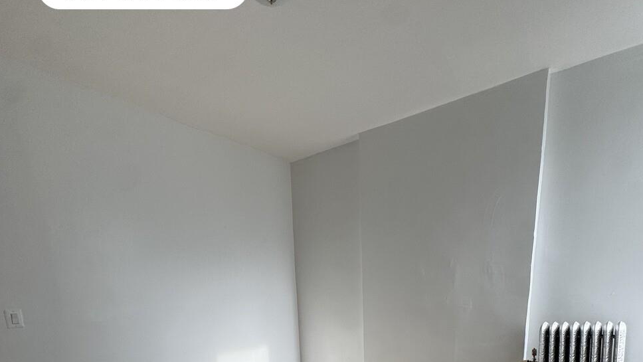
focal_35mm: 21
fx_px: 358
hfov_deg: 83.8
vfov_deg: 45.1
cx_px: 327
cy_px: 364
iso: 80
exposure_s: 1/99
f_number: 2.2
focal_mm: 2.22
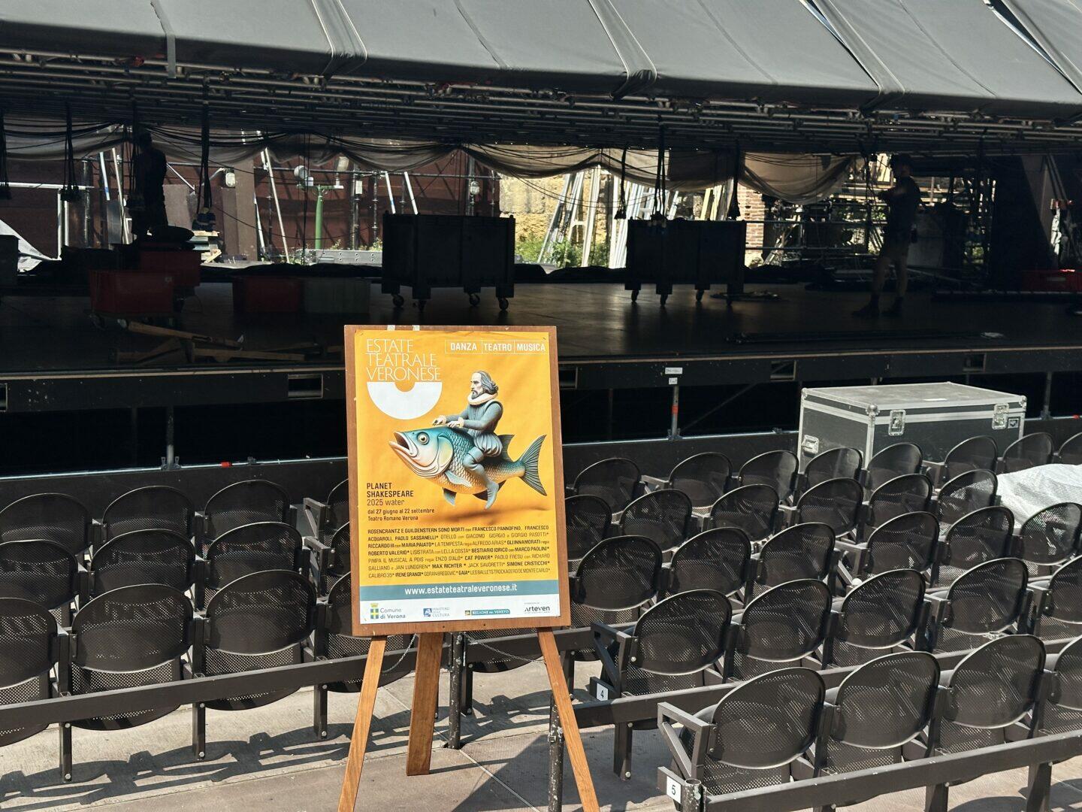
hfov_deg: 39.7
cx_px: 541
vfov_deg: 30.3
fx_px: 1500
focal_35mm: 48
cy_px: 406
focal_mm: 6.86
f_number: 1.78
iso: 64
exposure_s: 1/7634
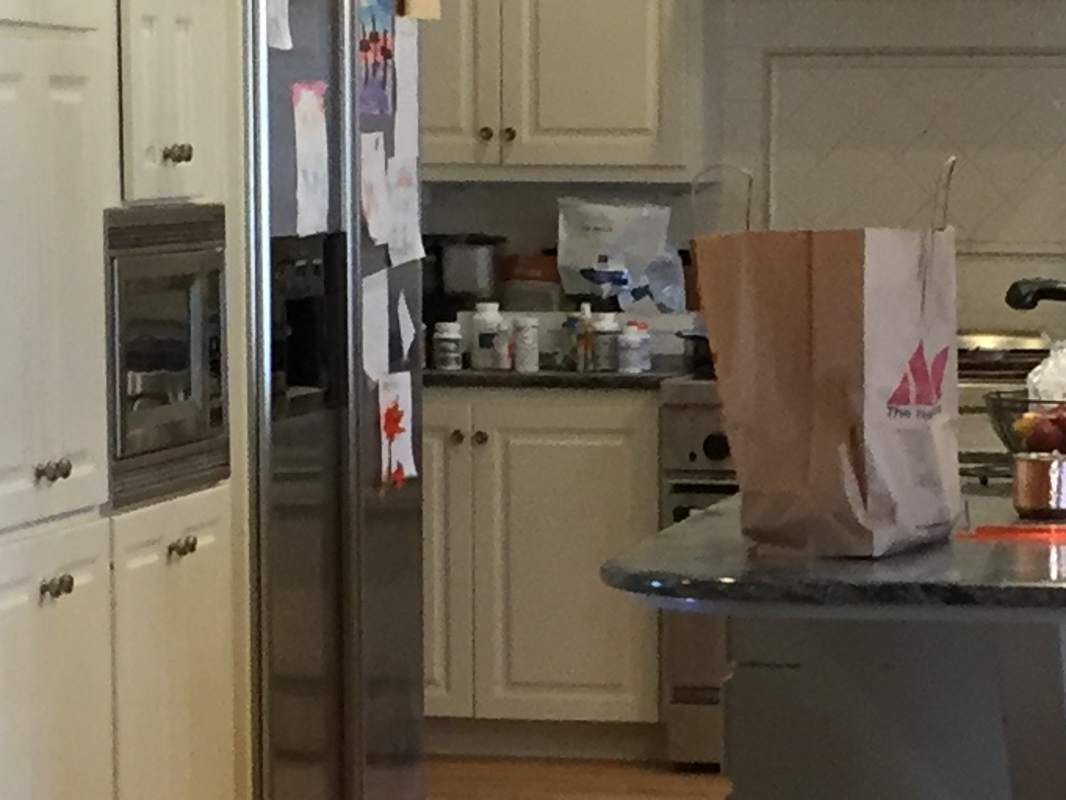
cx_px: 717
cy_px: 789
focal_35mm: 139
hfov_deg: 14.2
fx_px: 4281
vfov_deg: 10.6
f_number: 2.2
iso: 125
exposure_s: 1/30
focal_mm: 4.15
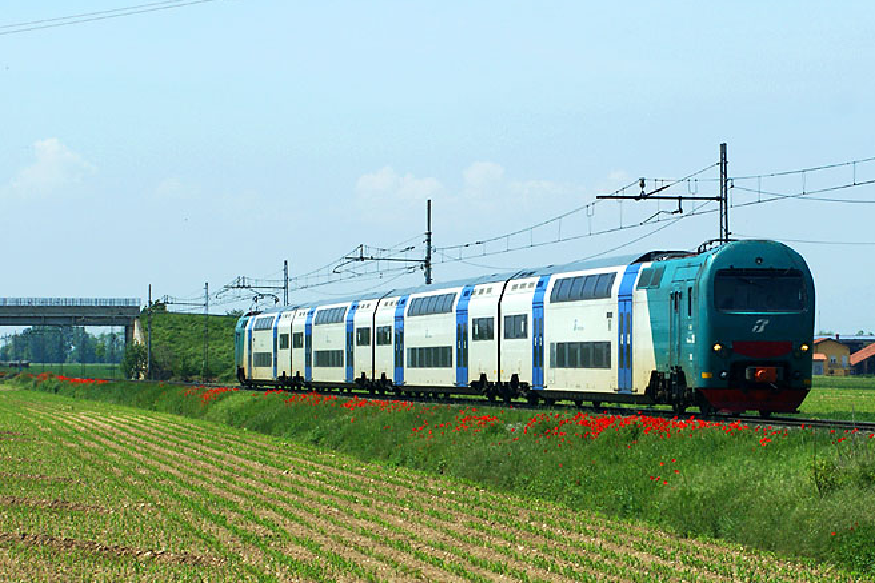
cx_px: 586
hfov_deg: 15.9
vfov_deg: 10.6
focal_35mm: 129
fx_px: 3129
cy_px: 312
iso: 200
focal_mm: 55
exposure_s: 1/640
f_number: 9
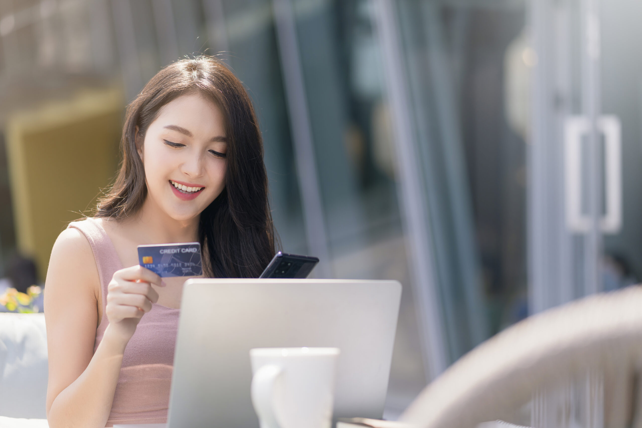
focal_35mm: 85
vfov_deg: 16.1
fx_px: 1516
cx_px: 321
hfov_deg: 23.9
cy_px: 214
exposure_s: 1/1000
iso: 125
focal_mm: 85
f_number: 2.2
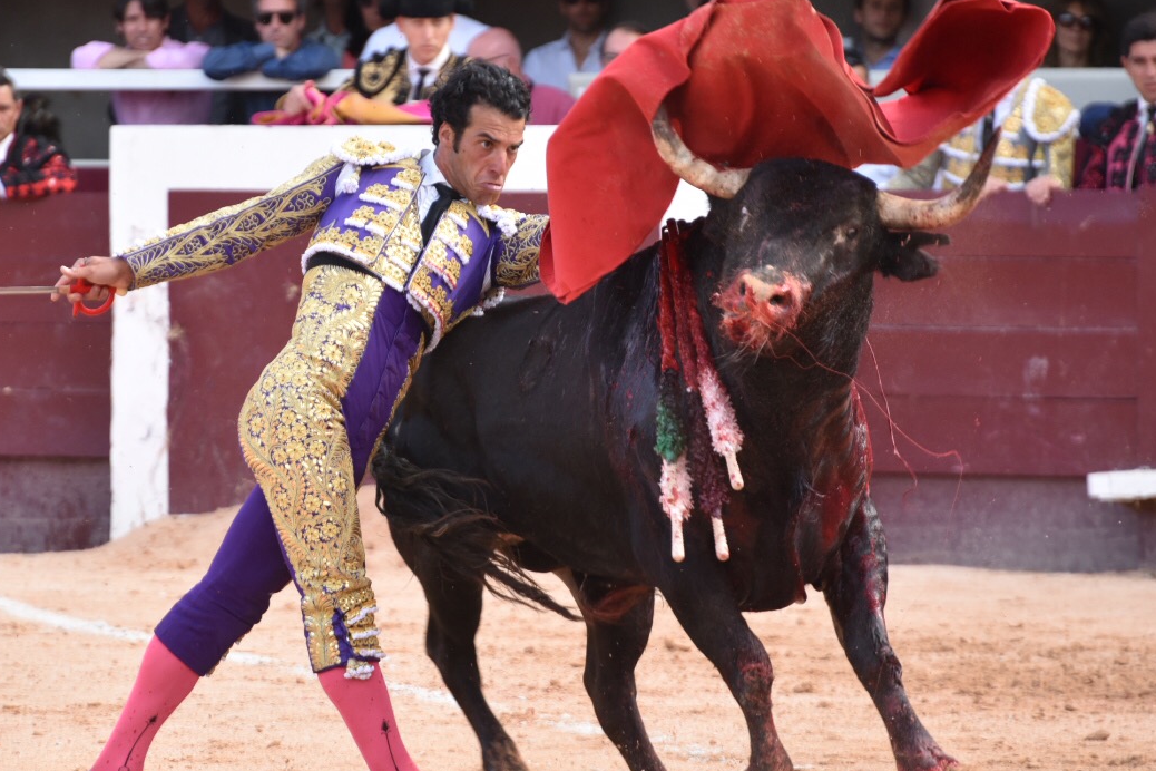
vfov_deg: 3.8
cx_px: 494
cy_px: 390
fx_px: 11527
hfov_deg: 5.7
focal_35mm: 359
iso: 800
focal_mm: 230
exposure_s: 1/500
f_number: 5.6
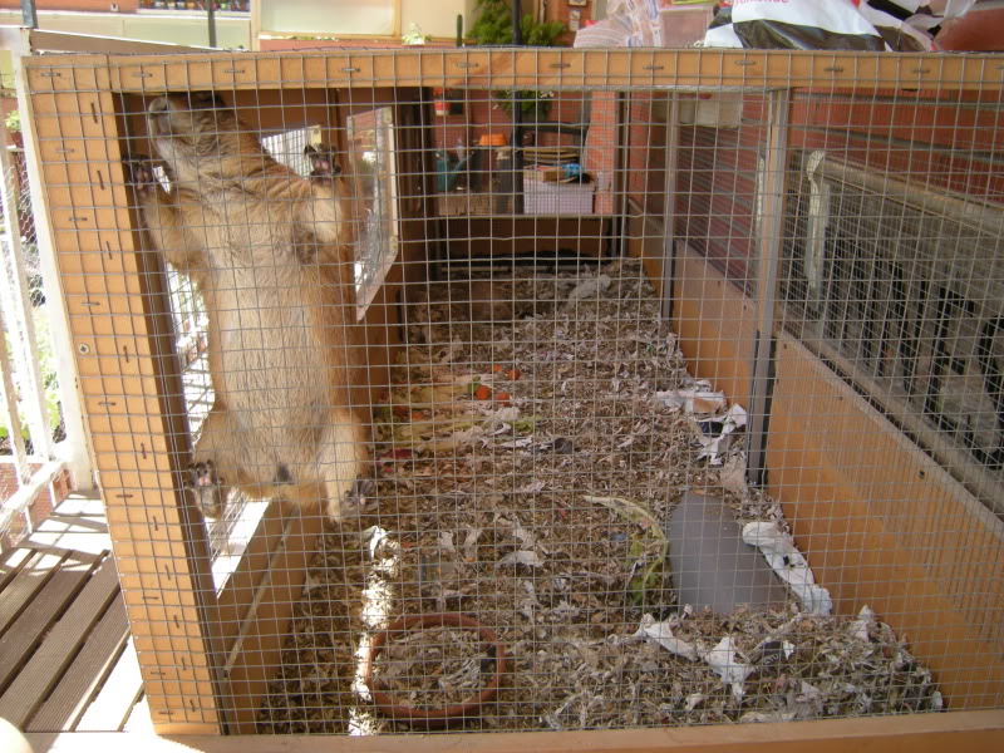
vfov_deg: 49.7
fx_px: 812
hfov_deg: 63.4
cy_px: 376
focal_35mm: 28
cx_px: 502
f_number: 2.8
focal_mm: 4.7
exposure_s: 1/122
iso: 64
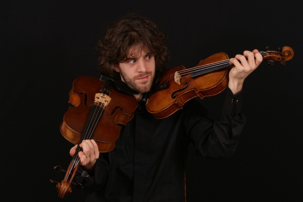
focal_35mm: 105
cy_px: 101
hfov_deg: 19.5
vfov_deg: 13.0
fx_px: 883
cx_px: 152
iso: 100
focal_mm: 70
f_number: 11
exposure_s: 1/60
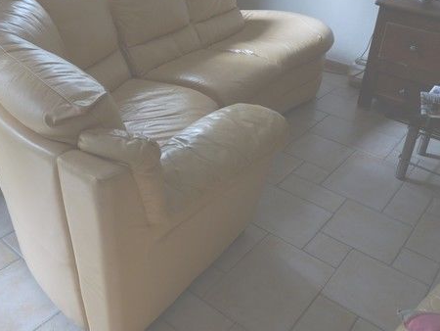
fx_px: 458
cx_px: 202
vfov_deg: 39.5
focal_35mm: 36
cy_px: 128
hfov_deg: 51.3
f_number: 2.8
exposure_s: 1/40
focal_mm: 4.8
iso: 100
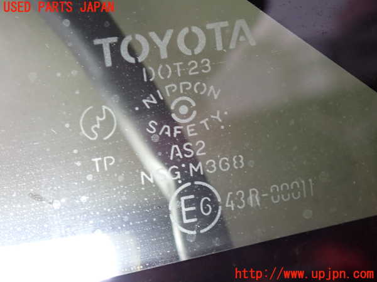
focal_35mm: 100
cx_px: 188
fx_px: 1089
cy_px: 141
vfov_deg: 14.8
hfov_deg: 19.6
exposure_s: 1/100
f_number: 4.9
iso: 250
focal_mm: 18
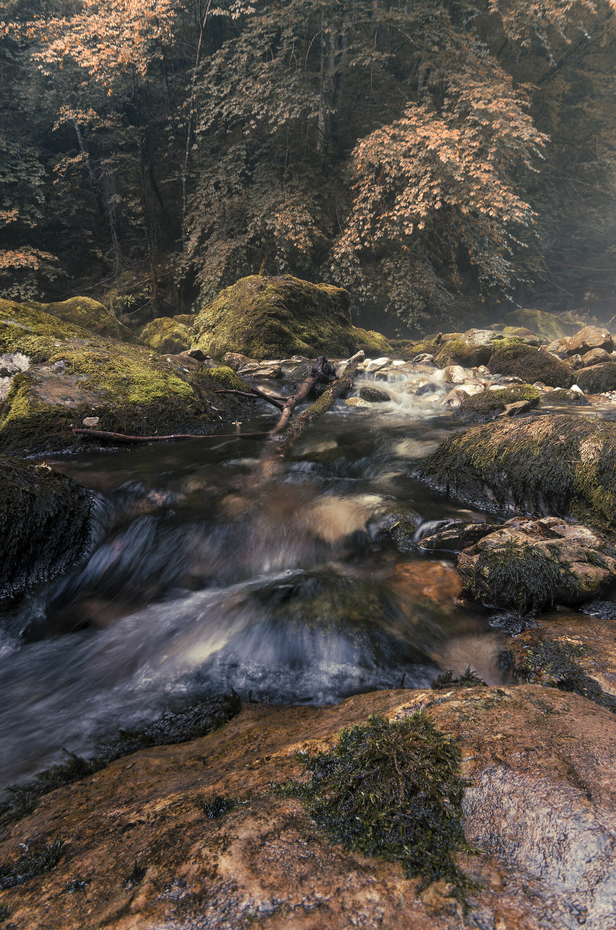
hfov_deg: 67.2
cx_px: 308
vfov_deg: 90.1
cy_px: 465
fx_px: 464
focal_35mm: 18
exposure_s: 1/5
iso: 100
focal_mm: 12
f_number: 5.6
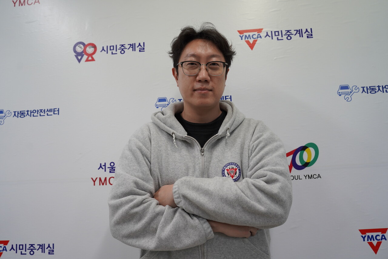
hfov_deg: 65.5
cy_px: 130
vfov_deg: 46.4
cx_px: 194
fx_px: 302
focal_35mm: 28
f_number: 4
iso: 800
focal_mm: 28
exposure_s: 1/160
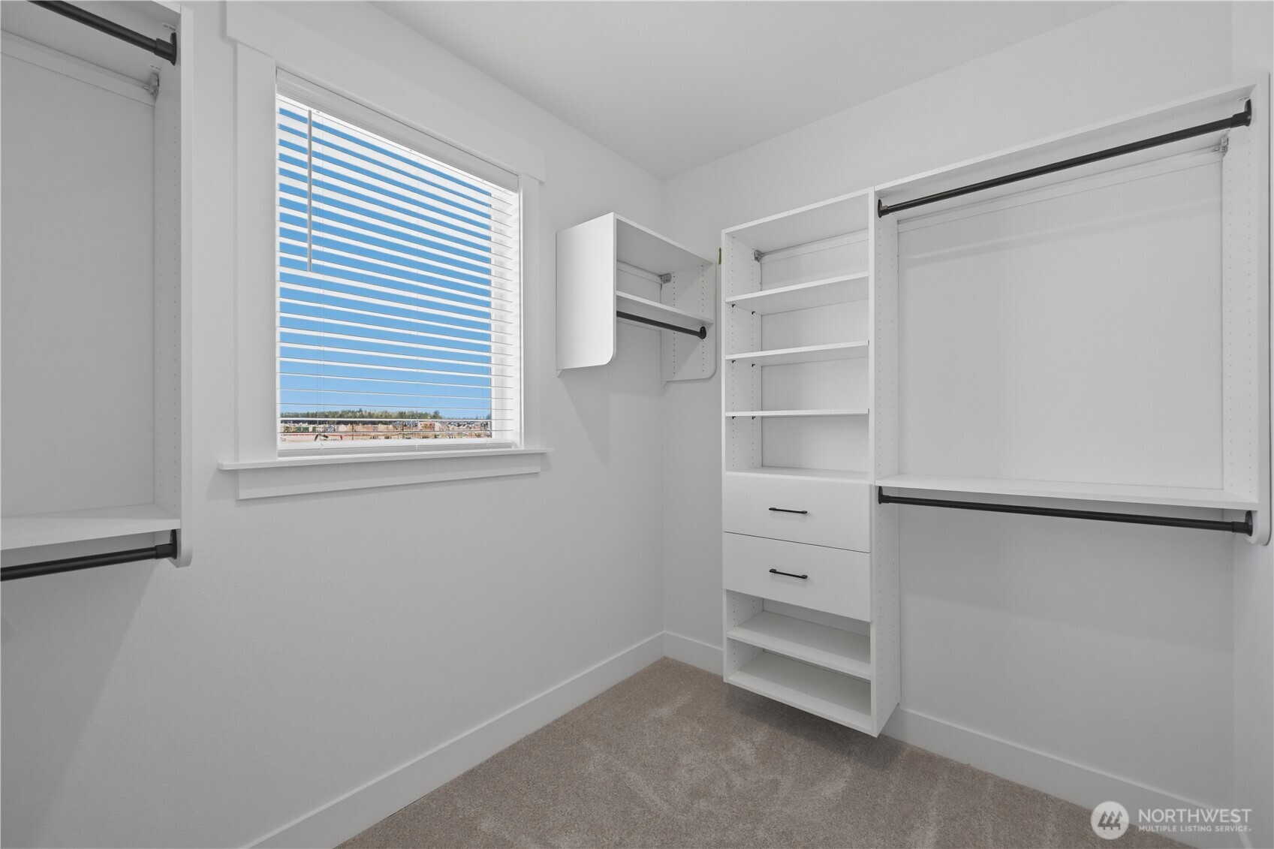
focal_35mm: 14
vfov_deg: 81.2
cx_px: 637
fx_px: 495
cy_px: 424
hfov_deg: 104.3
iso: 125
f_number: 7.1
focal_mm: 14
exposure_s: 1/20
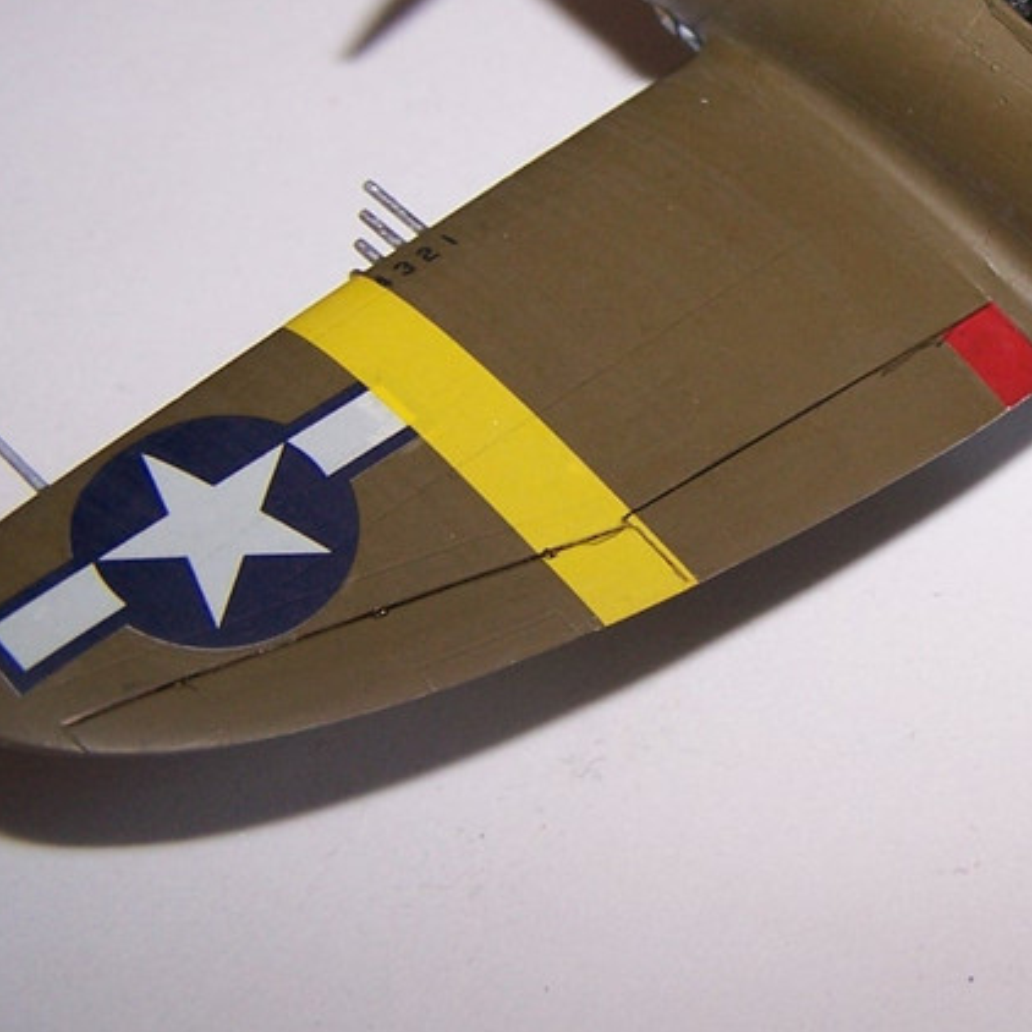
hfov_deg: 19.6
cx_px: 1104
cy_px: 347
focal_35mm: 85
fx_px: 2867
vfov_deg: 20.3
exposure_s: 1/60
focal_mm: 6.3
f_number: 2.8
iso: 80
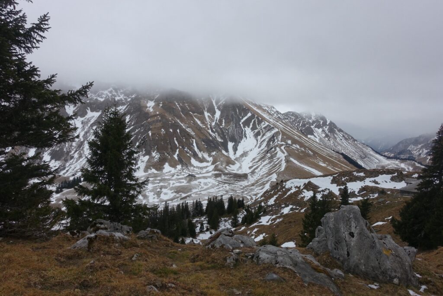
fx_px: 295
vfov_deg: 53.2
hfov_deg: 73.7
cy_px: 148
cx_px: 222
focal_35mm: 24
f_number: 7.1
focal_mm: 8.8
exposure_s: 1/125
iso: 125
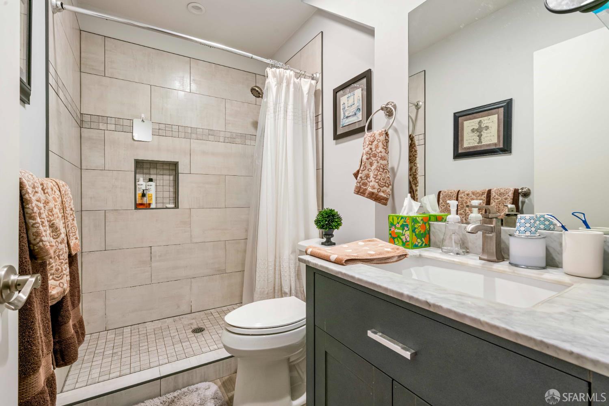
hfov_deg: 96.7
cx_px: 304
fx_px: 271
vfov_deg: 73.7
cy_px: 203
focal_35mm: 16
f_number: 10
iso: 640
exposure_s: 1/10
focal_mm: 16
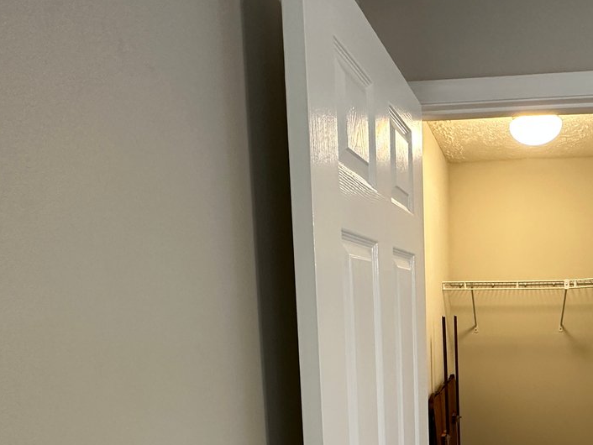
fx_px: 514
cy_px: 361
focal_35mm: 30
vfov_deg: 44.4
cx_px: 462
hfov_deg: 56.2
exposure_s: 1/60
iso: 320
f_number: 2.2
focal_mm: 2.22
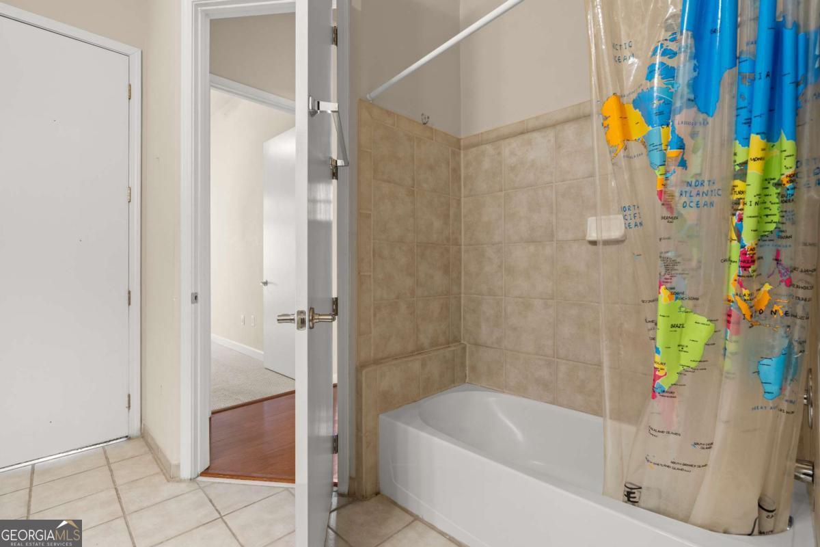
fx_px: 364
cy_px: 274
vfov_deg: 73.7
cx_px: 410
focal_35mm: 16
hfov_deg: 96.7
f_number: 5.6
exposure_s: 1/1.67
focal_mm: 16
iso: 320
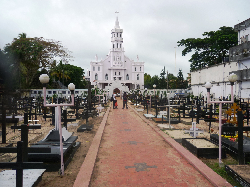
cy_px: 94
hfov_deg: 58.4
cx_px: 125
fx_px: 224
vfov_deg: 45.4
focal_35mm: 31
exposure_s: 1/60
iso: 80
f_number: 2.8
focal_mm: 5.5
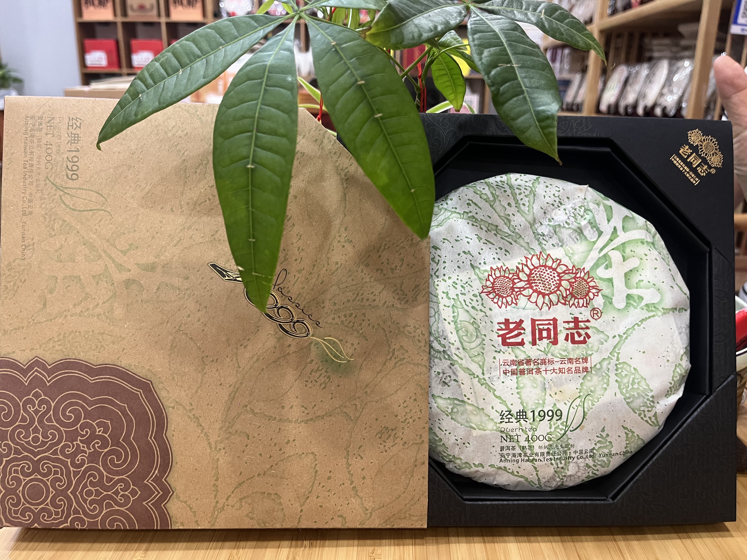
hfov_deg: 67.3
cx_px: 374
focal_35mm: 26
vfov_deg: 53.1
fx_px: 561
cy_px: 280
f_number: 1.6
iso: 200
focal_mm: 5.1
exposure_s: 1/50
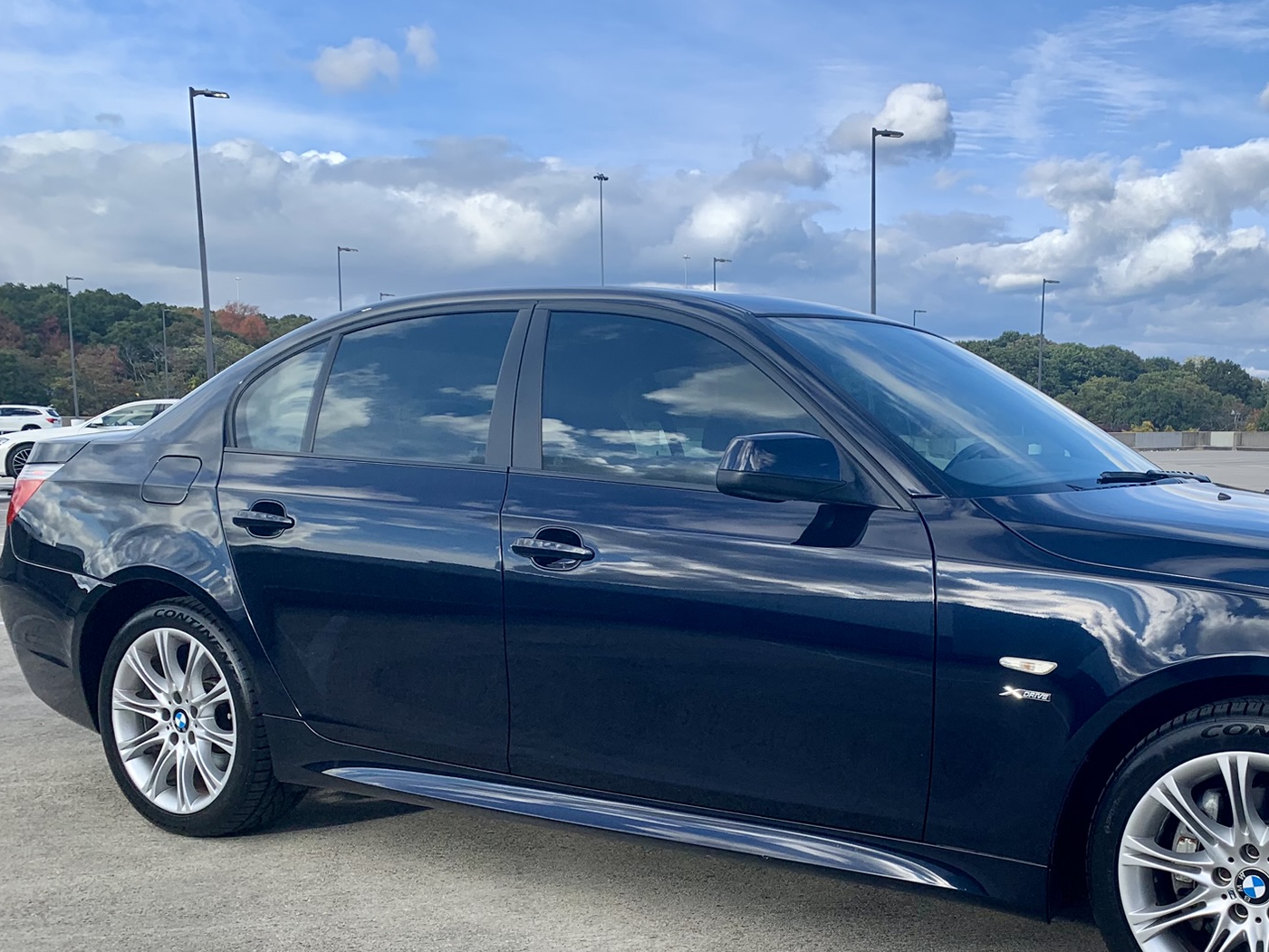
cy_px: 688
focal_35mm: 38
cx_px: 903
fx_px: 1393
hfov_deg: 47.7
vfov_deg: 37.0
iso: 25
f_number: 1.8
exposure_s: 1/1043
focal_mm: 4.25
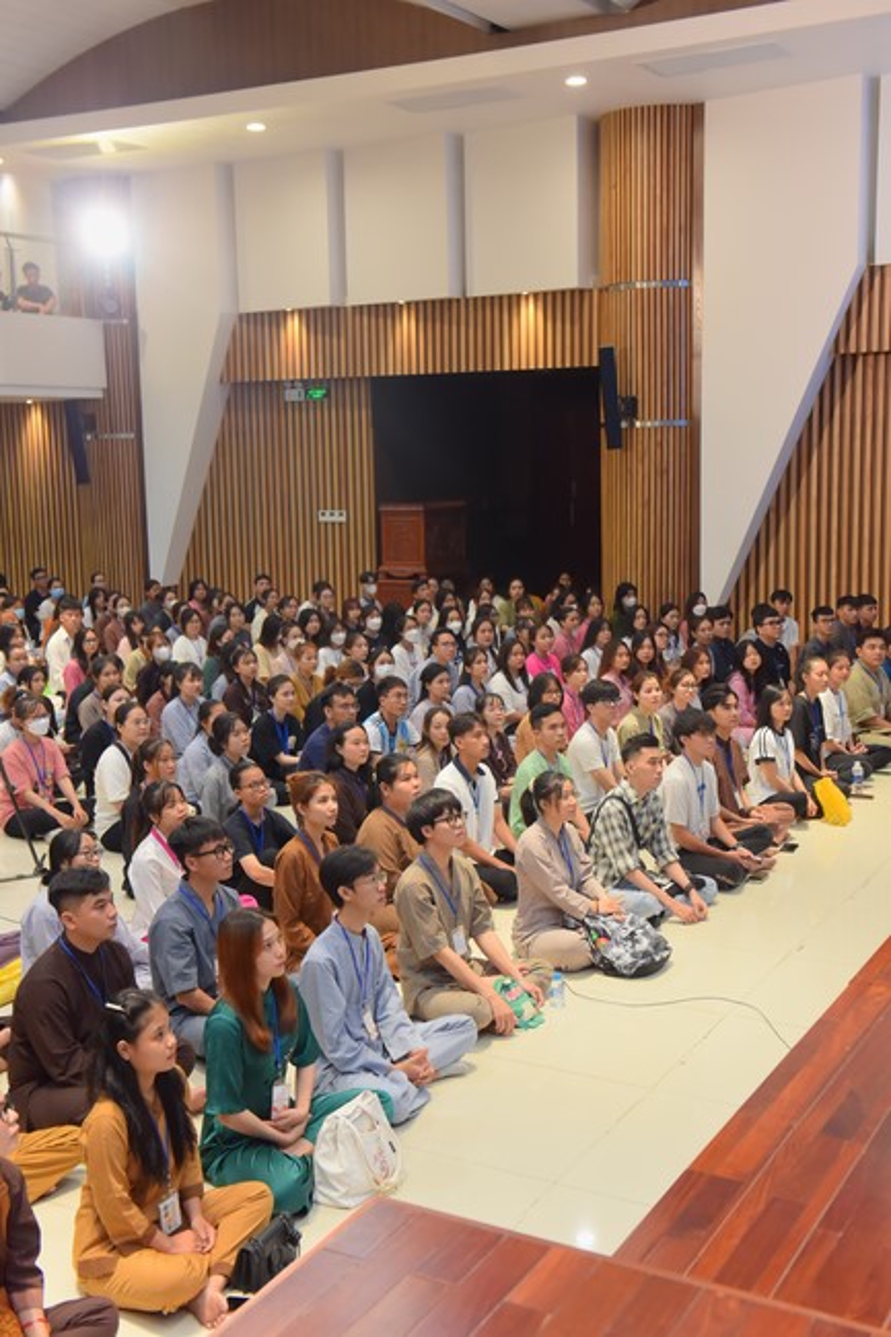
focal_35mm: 44
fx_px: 1634
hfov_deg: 30.5
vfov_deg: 44.5
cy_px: 668
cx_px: 446
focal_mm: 44
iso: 1250
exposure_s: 1/80
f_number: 4.5
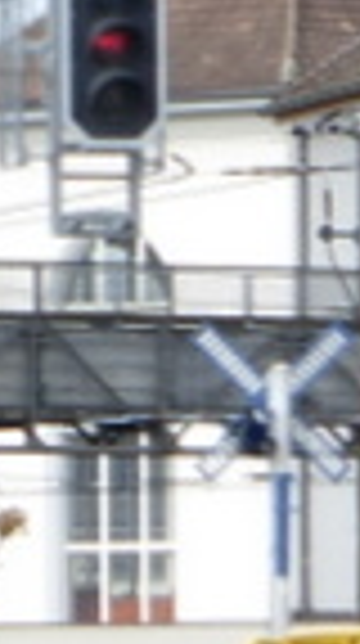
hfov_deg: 2.0
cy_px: 806
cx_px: 1858
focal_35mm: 602
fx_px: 10259
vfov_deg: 3.6
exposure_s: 1/200
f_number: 5
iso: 100
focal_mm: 13.3
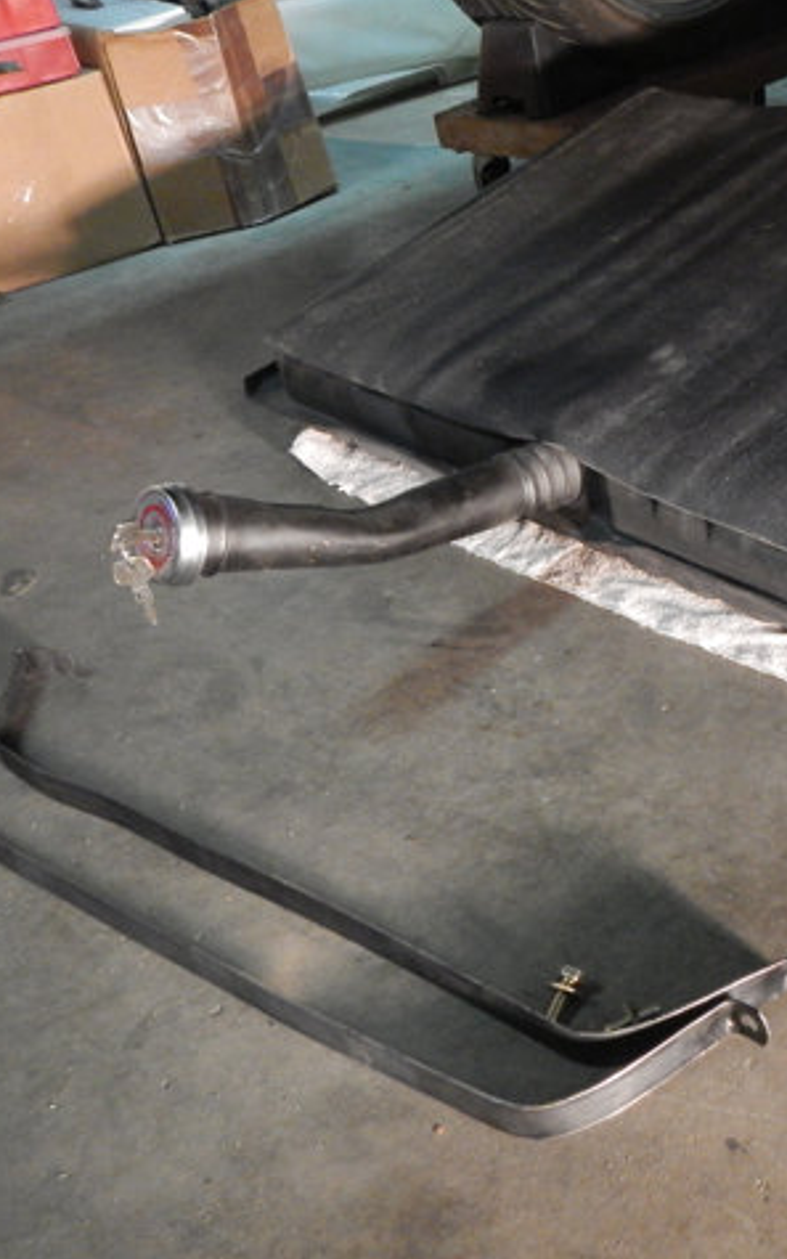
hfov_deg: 30.6
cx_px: 708
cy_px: 626
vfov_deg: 49.3
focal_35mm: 40
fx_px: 1372
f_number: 3.9
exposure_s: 1/30
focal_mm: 5
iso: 640
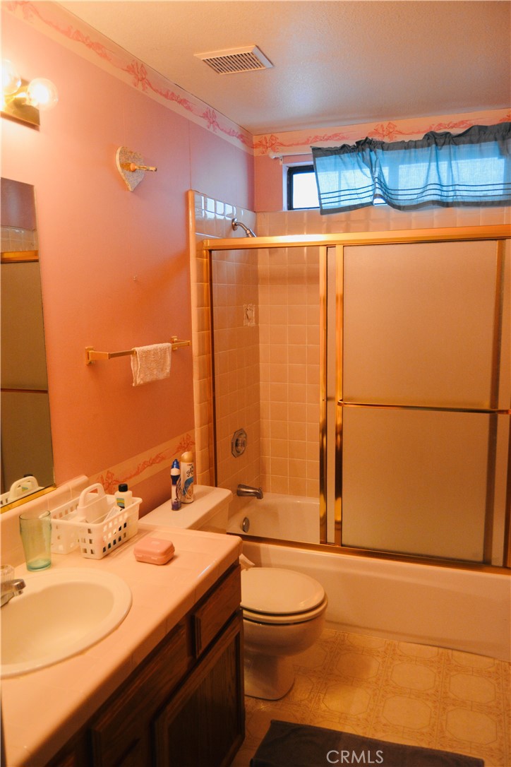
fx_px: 575
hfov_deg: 47.9
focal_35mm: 27
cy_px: 384
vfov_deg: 67.4
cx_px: 256
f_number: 4
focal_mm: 18
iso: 640
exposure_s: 1/60
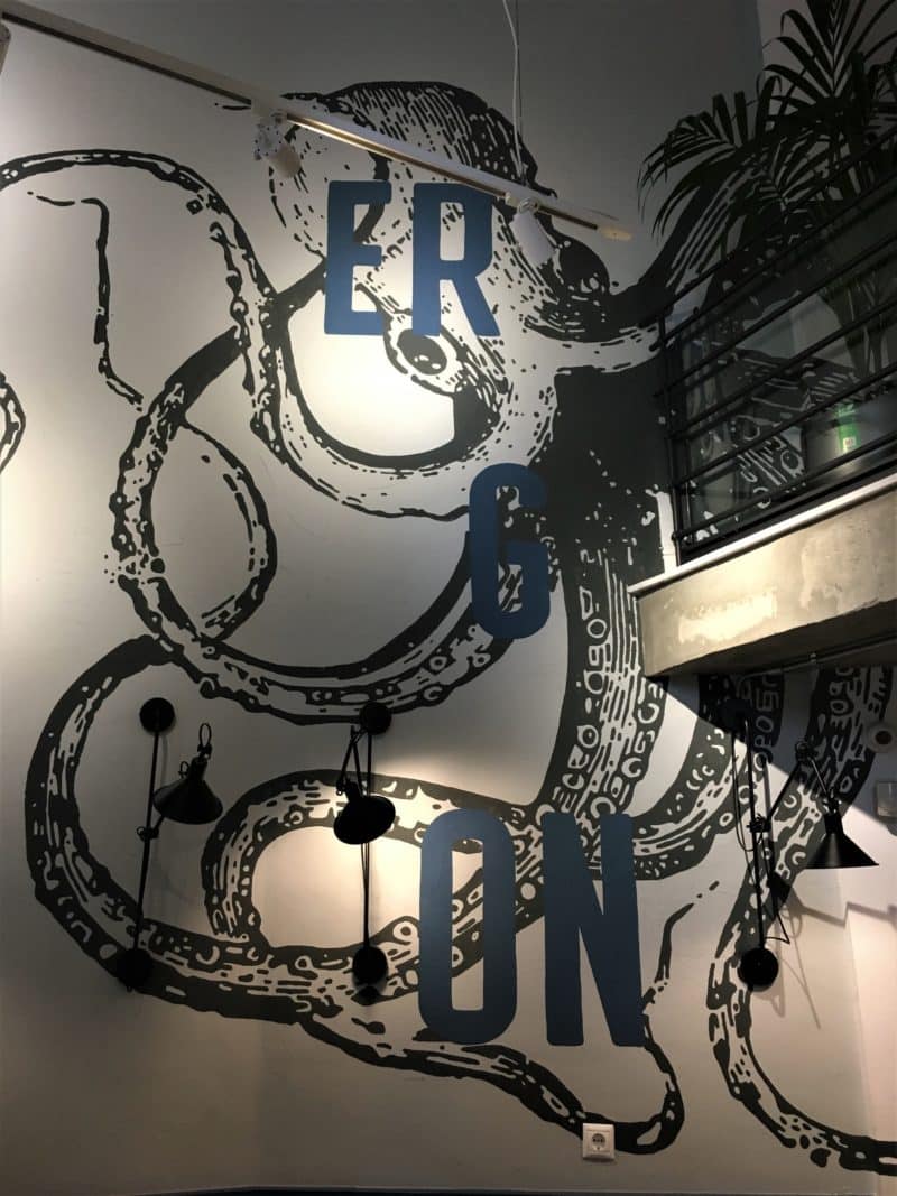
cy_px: 598
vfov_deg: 61.7
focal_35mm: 29
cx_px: 448
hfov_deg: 48.2
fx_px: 1002
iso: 125
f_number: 2.2
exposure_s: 1/33
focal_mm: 4.15
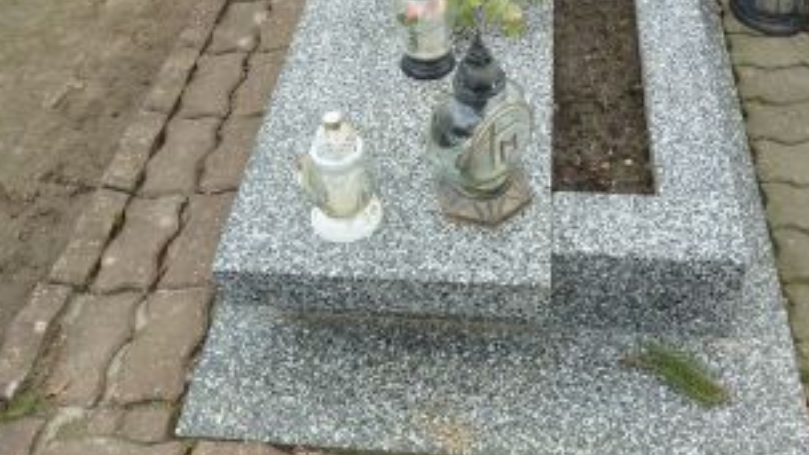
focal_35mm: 43
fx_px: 922
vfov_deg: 26.6
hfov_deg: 47.2
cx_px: 460
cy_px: 27
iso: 160
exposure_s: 1/250
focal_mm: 4.1
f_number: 4
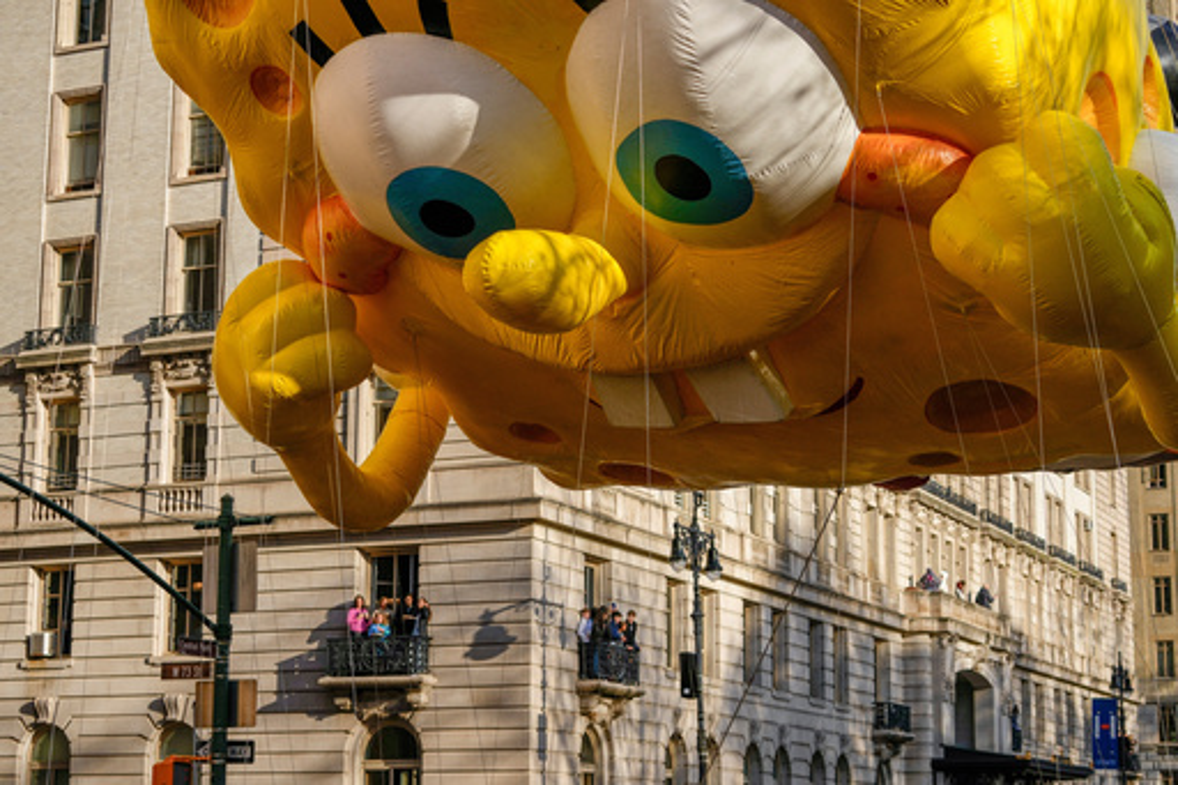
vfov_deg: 19.4
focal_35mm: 70
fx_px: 2290
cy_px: 392
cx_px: 589
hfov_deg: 28.9
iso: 250
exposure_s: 1/4000
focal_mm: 70
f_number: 3.5
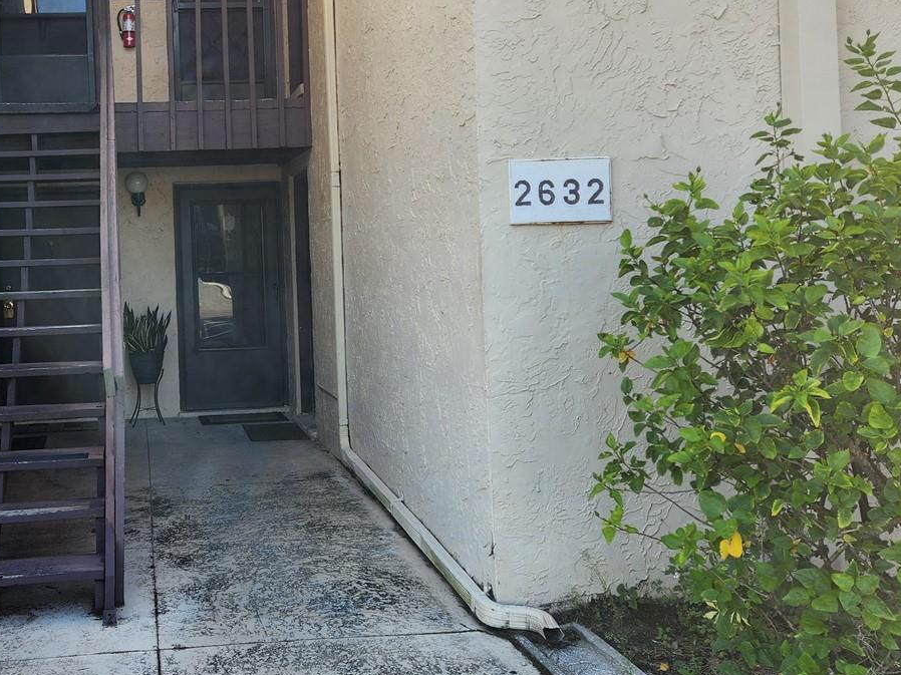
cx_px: 228
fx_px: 1067
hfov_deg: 44.3
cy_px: 247
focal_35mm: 41
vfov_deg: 34.9
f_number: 1.8
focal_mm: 5.4
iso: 20
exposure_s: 1/192
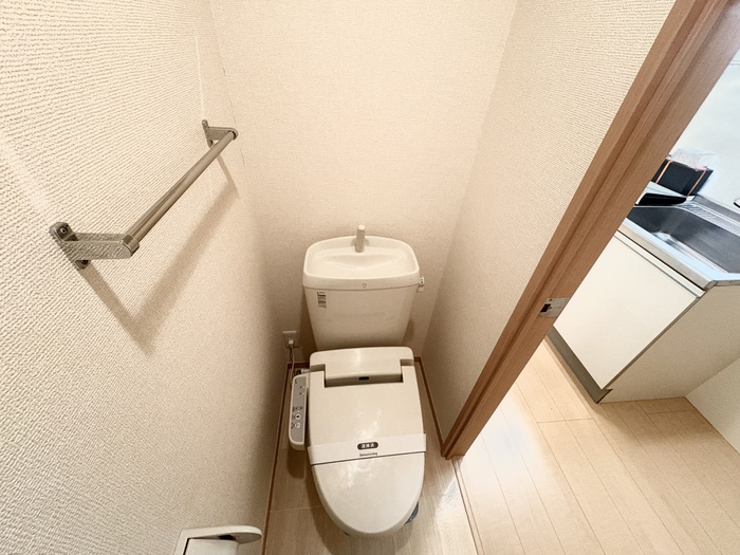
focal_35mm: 14
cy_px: 278
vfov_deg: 85.7
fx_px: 299
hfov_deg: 102.1
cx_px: 370
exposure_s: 1/50
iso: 640
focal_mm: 2.22
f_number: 2.2
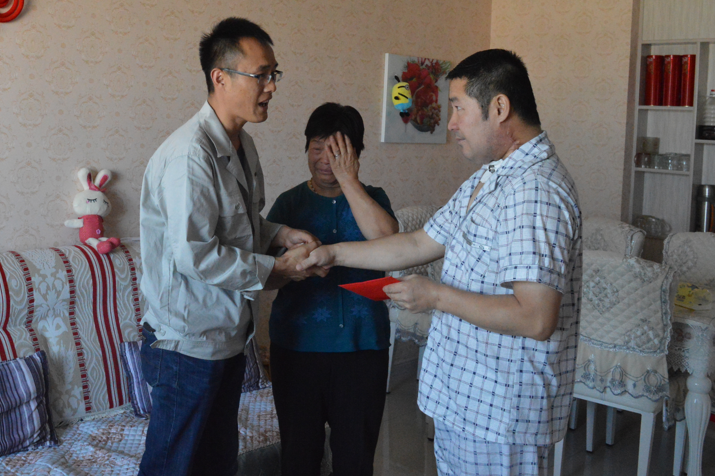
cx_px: 238
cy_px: 138
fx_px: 854
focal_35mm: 43
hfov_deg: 44.8
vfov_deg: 30.8
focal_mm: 20
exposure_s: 1/160
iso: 3200
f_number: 6.3
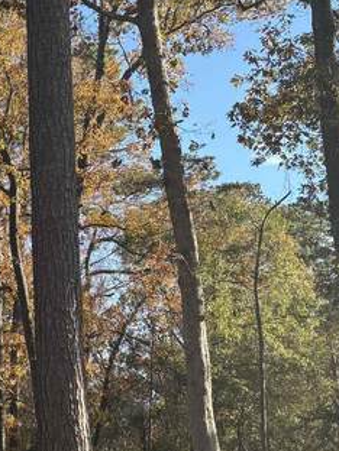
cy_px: 172
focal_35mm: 80
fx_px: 1045
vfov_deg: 24.4
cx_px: -54
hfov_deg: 17.7
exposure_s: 1/880
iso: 50
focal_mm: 5.96
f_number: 1.6
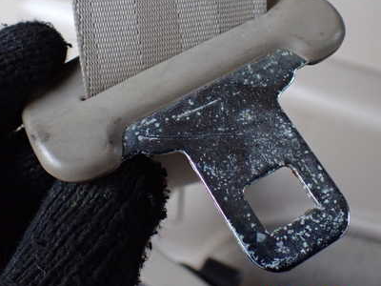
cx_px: 194
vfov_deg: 31.9
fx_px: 495
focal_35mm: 45
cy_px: 94
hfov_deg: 42.1
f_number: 2.3
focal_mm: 5.4
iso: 800
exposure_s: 1/80
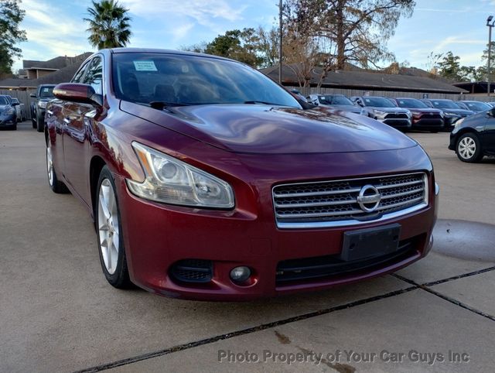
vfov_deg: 49.9
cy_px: 186
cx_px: 248
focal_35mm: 28
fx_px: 401
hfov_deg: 63.4
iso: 124
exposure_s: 1/120
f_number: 1.8
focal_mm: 4.27
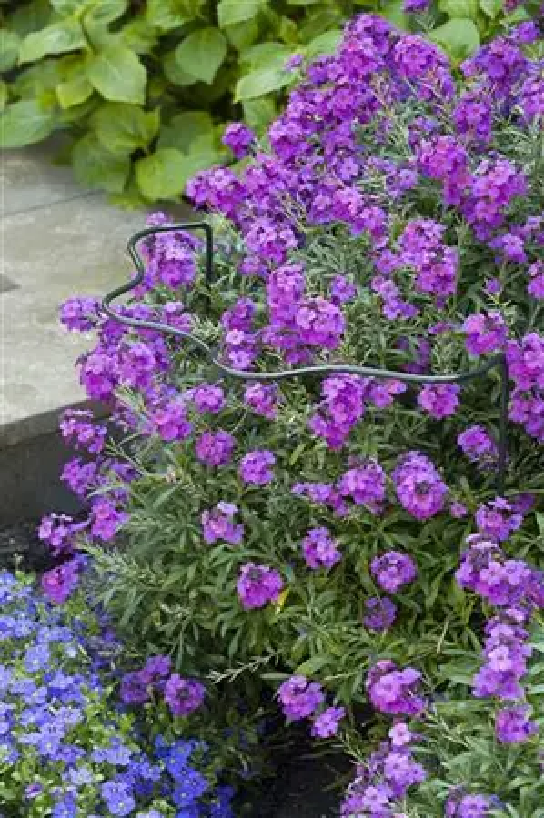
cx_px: 272
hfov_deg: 13.0
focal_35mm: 105
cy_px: 409
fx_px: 2385
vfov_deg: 19.5
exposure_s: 1/30
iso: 100
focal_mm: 105
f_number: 10
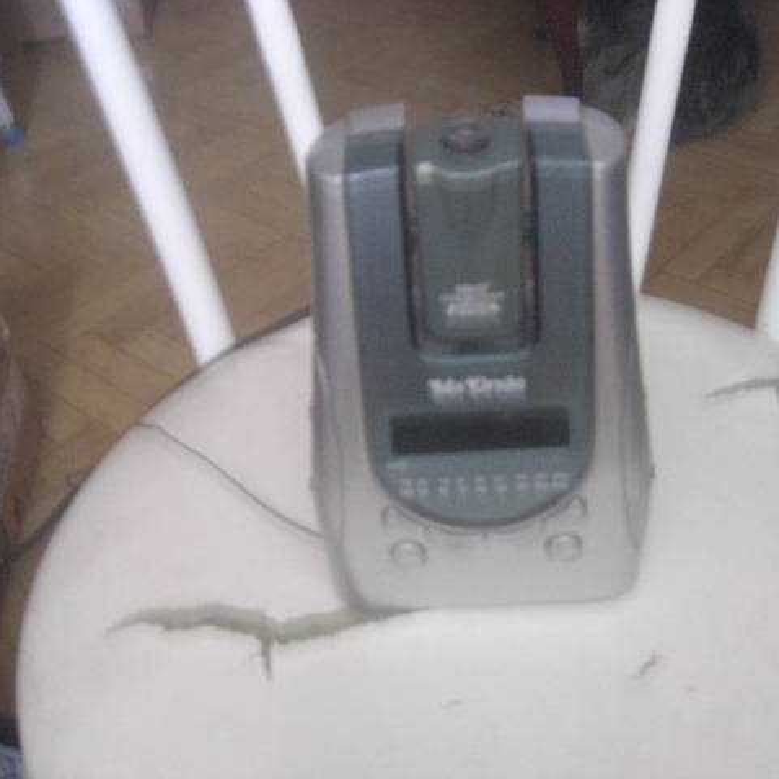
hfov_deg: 37.4
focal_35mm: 45
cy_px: 390
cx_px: 468
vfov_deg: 37.6
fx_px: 1146
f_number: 2.8
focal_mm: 7.9
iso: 800
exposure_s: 1/15
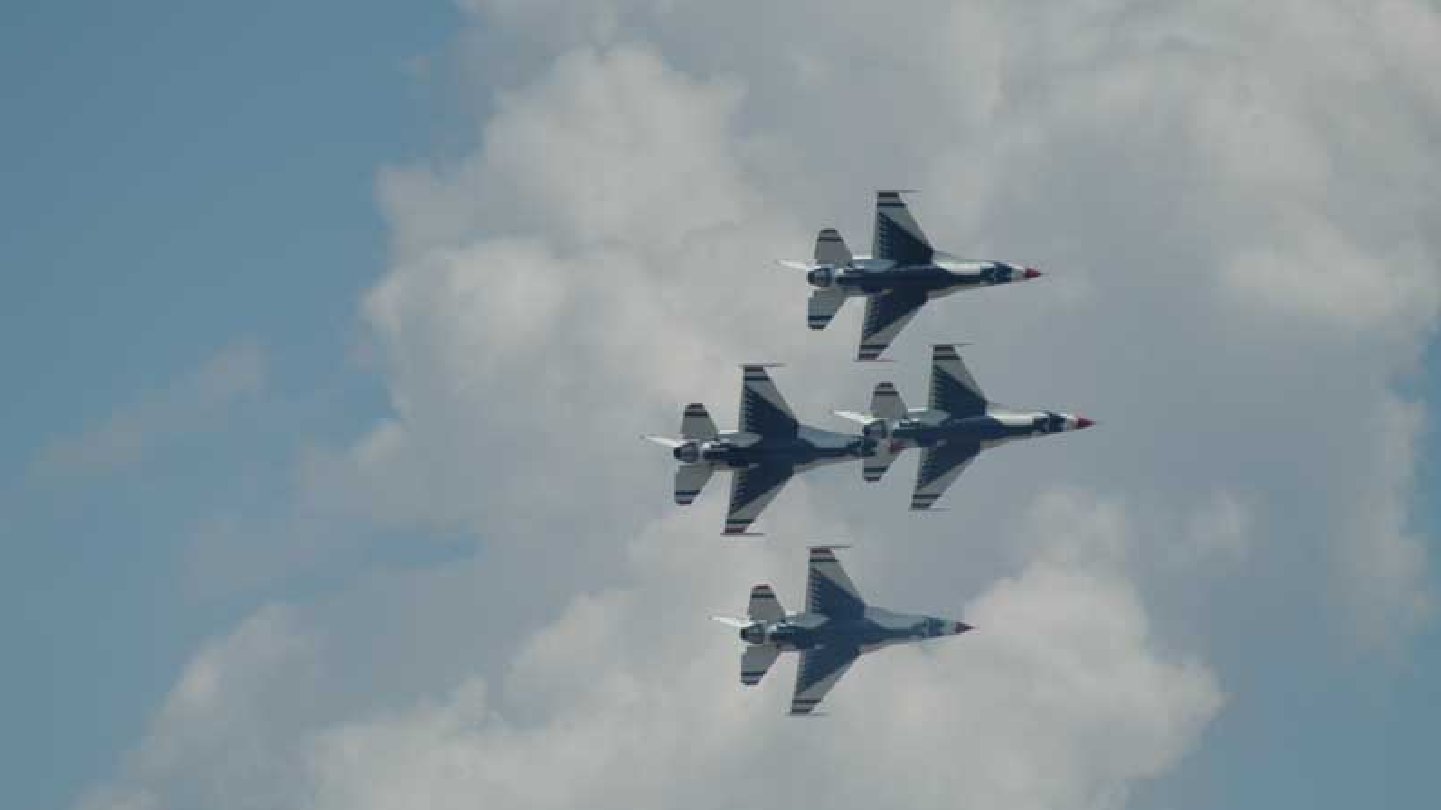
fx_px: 18070
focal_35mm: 473
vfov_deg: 2.6
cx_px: 720
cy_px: 392
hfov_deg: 4.6
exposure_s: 1/2000
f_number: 5.6
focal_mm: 300
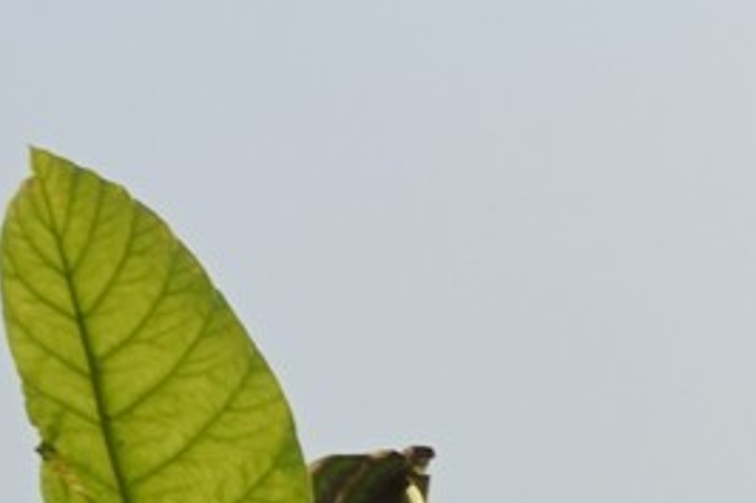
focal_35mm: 289
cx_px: 2203
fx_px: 6065
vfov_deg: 4.6
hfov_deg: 6.5
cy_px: 1398
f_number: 14
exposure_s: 1/160
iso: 200
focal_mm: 48
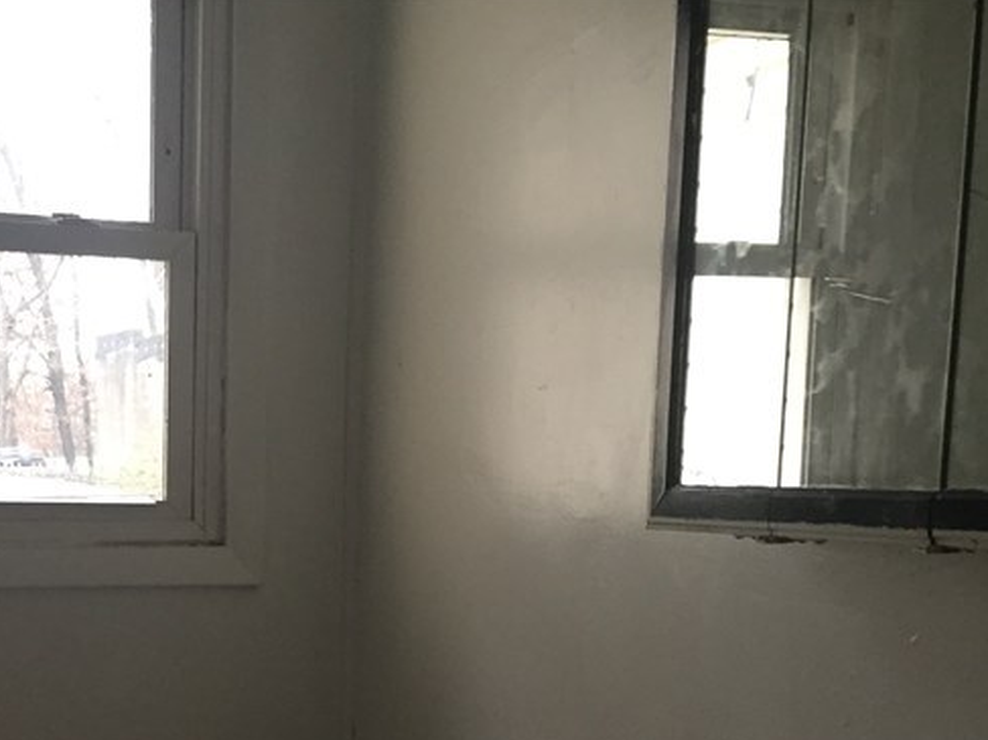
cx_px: 217
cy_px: 768
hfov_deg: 31.0
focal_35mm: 61
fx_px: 1741
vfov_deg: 22.9
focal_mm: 4.15
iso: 125
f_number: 2.2
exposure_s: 1/30
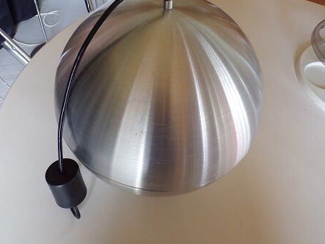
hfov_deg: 56.7
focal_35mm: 32
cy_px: 84
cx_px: 144
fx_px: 301
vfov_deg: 43.6
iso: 192
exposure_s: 1/34
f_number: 3
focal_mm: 4.3
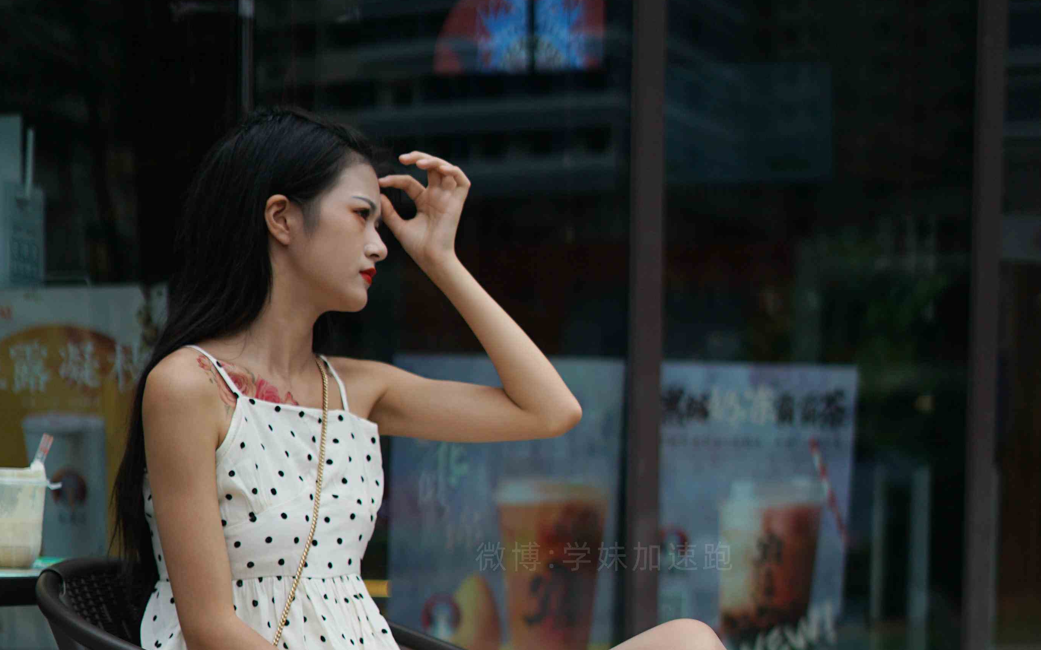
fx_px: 2241
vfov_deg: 15.9
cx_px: 537
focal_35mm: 79
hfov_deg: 26.1
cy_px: 777
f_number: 2
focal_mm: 50
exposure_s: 1/6400
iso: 200
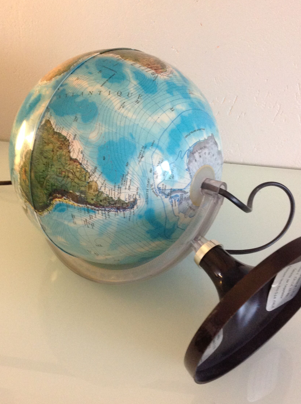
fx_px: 477
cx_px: 158
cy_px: 185
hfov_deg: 35.0
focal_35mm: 41
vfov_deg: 45.8
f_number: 2.4
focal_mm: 4.28
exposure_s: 1/15
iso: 250
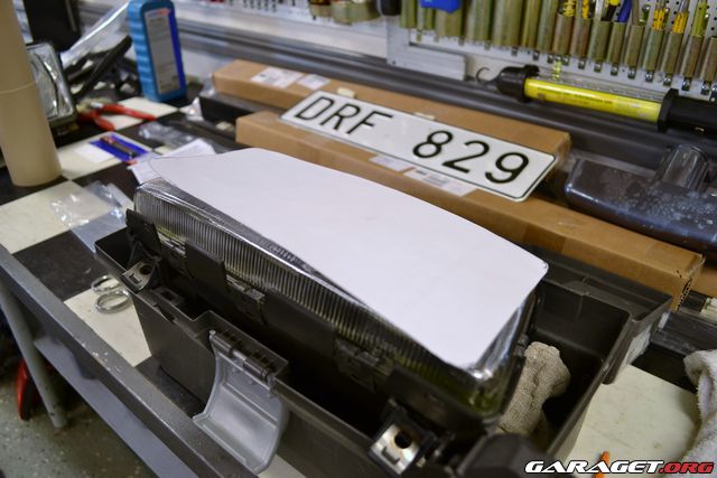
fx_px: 538
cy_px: 239
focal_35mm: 27
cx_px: 358
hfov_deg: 67.4
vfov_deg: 48.0
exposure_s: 1/10
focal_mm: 18
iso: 100
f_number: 3.5
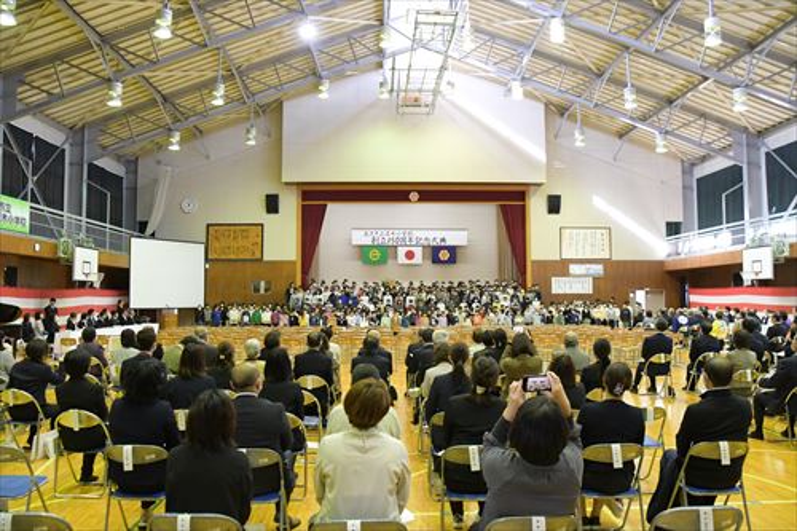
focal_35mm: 27
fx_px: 598
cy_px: 266
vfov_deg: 47.9
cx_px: 398
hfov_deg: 67.4
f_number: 5
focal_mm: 18
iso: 3200
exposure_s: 1/100
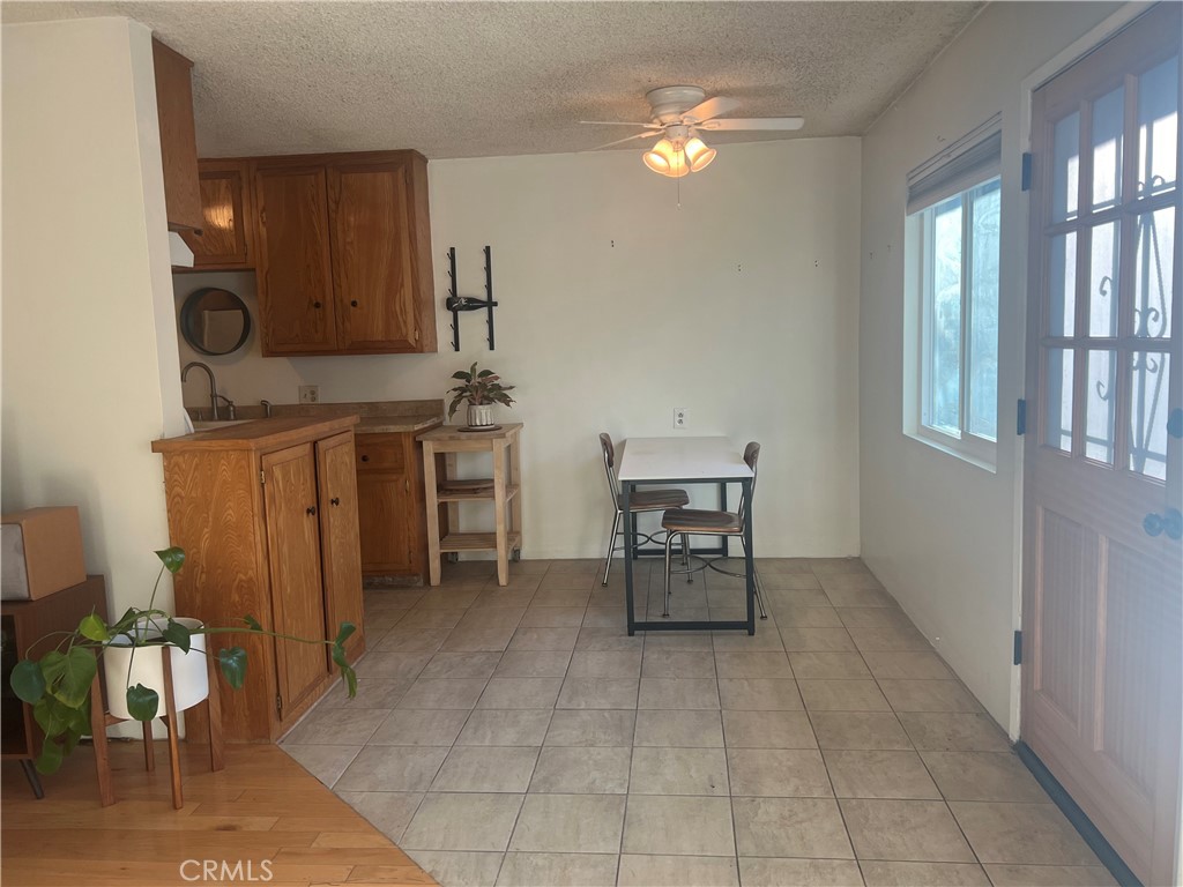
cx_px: 592
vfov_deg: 53.1
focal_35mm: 26
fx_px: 889
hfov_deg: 67.3
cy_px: 444
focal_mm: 5.7
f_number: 1.5
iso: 50
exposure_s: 1/120
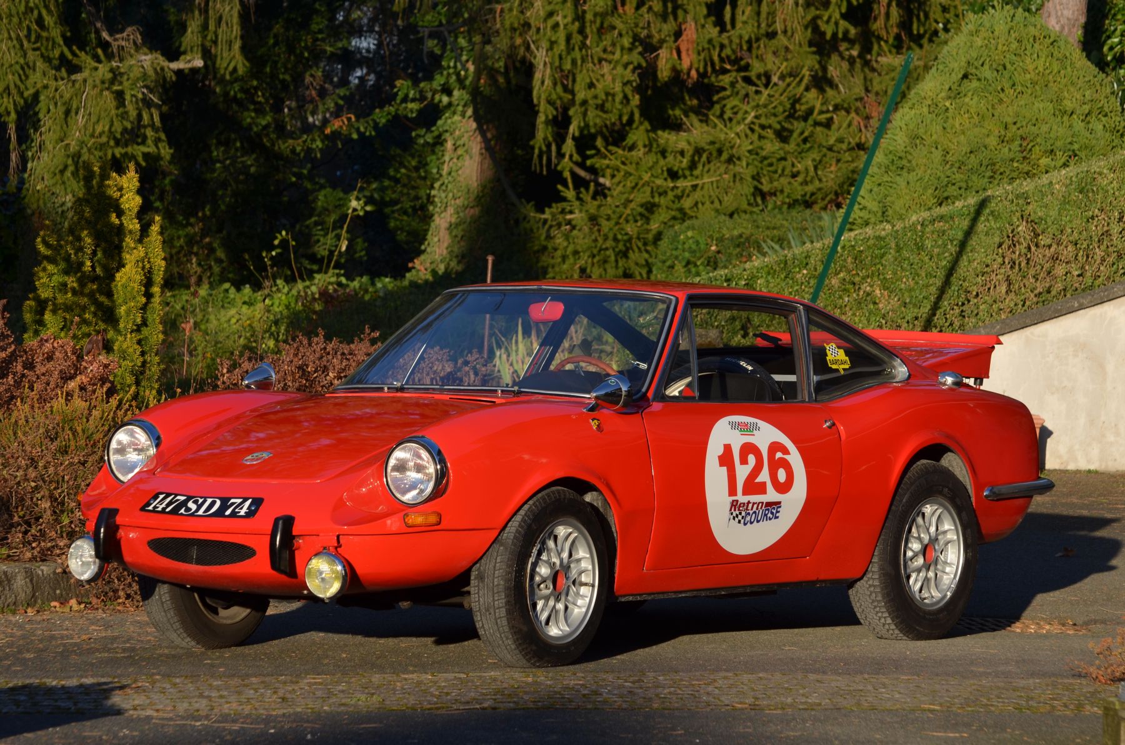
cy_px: 372
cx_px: 562
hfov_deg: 14.0
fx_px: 4584
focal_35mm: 147
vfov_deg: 9.3
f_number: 8
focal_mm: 98
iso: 100
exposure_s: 1/250
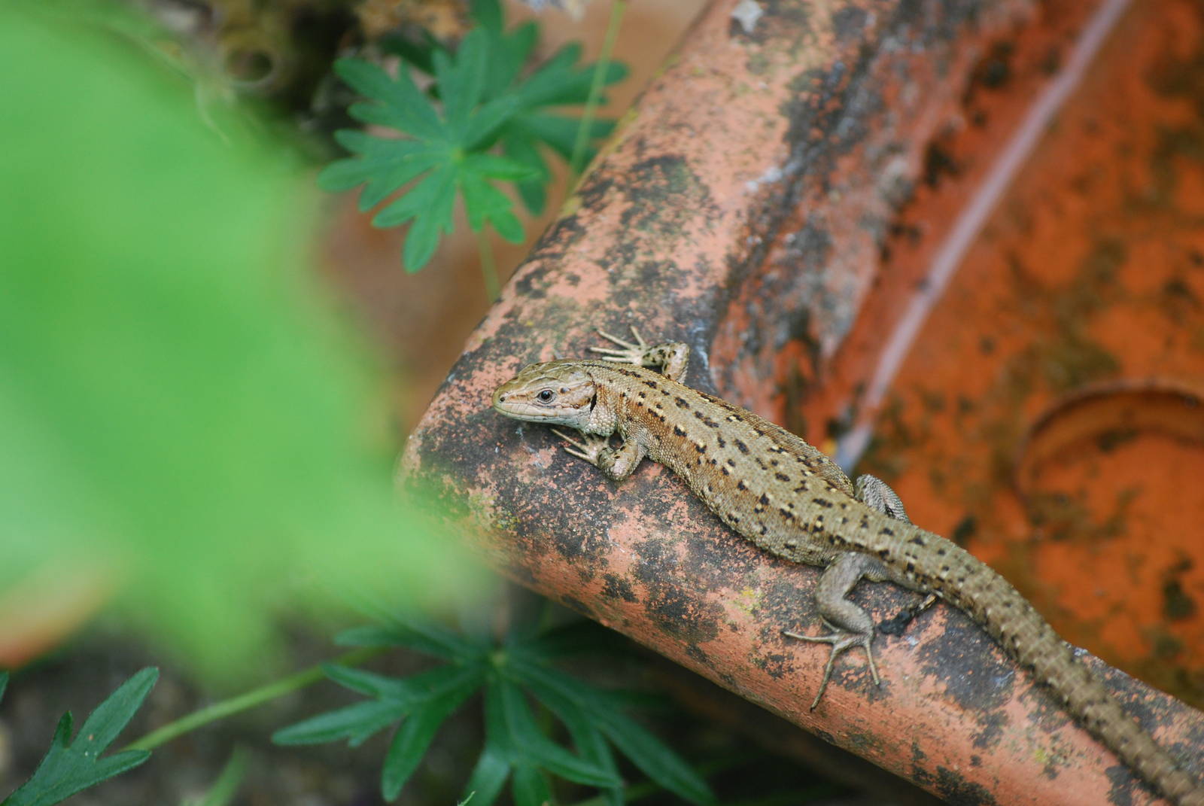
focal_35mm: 330
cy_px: 403
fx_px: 11050
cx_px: 602
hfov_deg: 6.2
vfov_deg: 4.2
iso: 360
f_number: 5.3
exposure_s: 1/125
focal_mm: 220
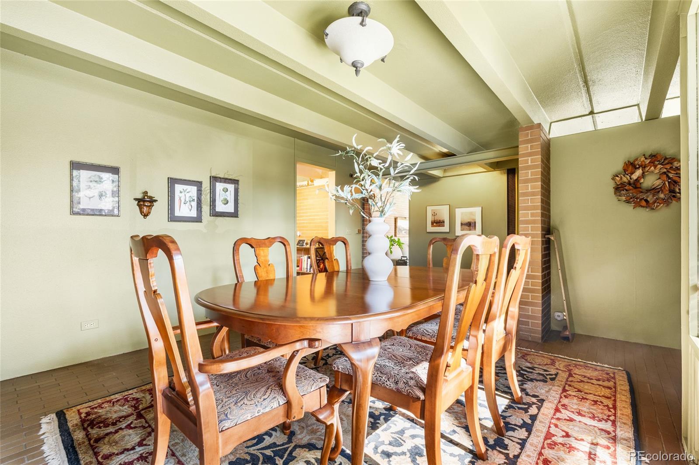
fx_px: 310
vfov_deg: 73.7
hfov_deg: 96.8
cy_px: 232
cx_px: 350
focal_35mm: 16
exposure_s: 1/3
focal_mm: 16
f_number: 8
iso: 400
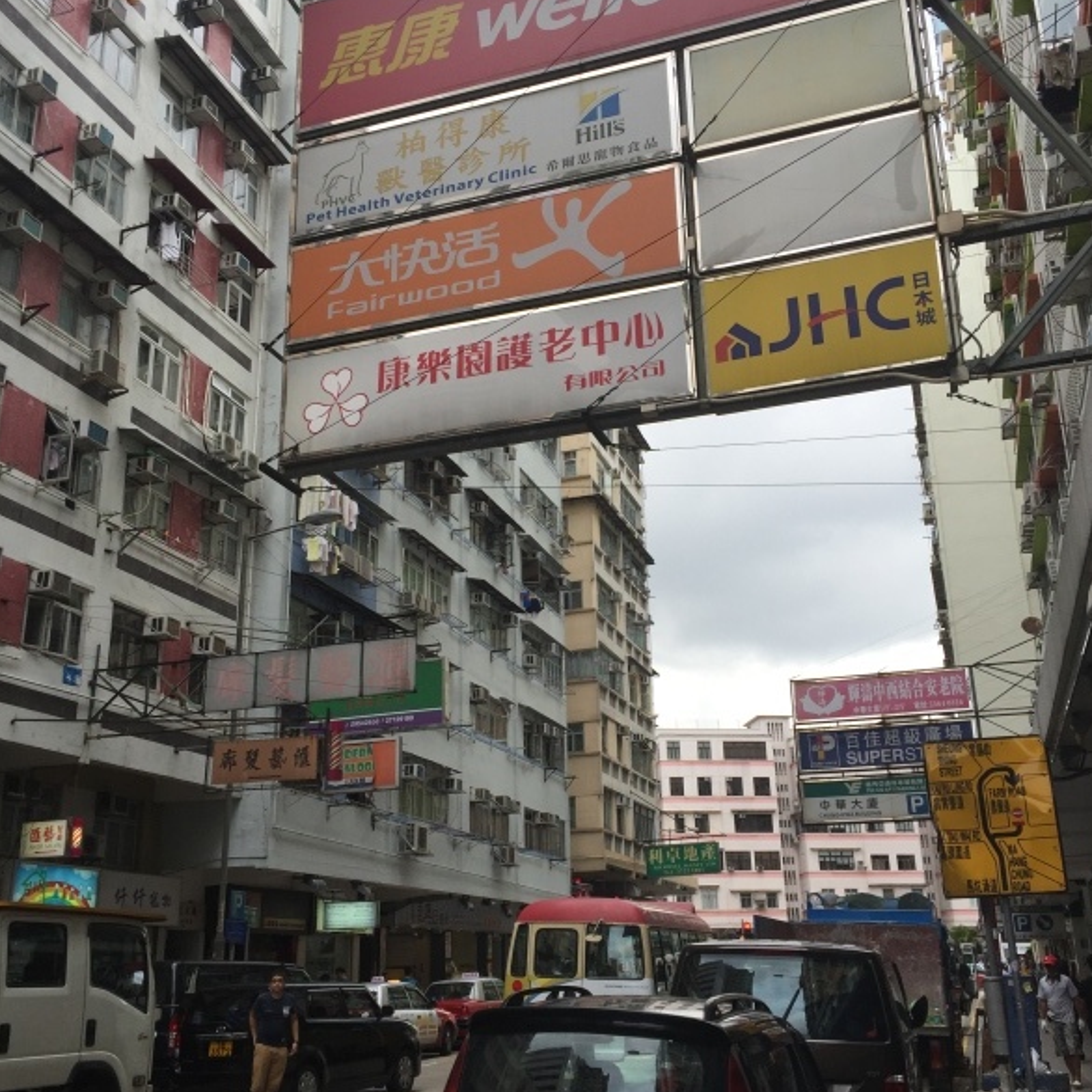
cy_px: 561
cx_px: 544
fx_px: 1249
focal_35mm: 35
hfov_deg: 47.2
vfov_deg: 47.2
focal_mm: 4.15
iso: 32
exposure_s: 1/565
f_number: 2.2
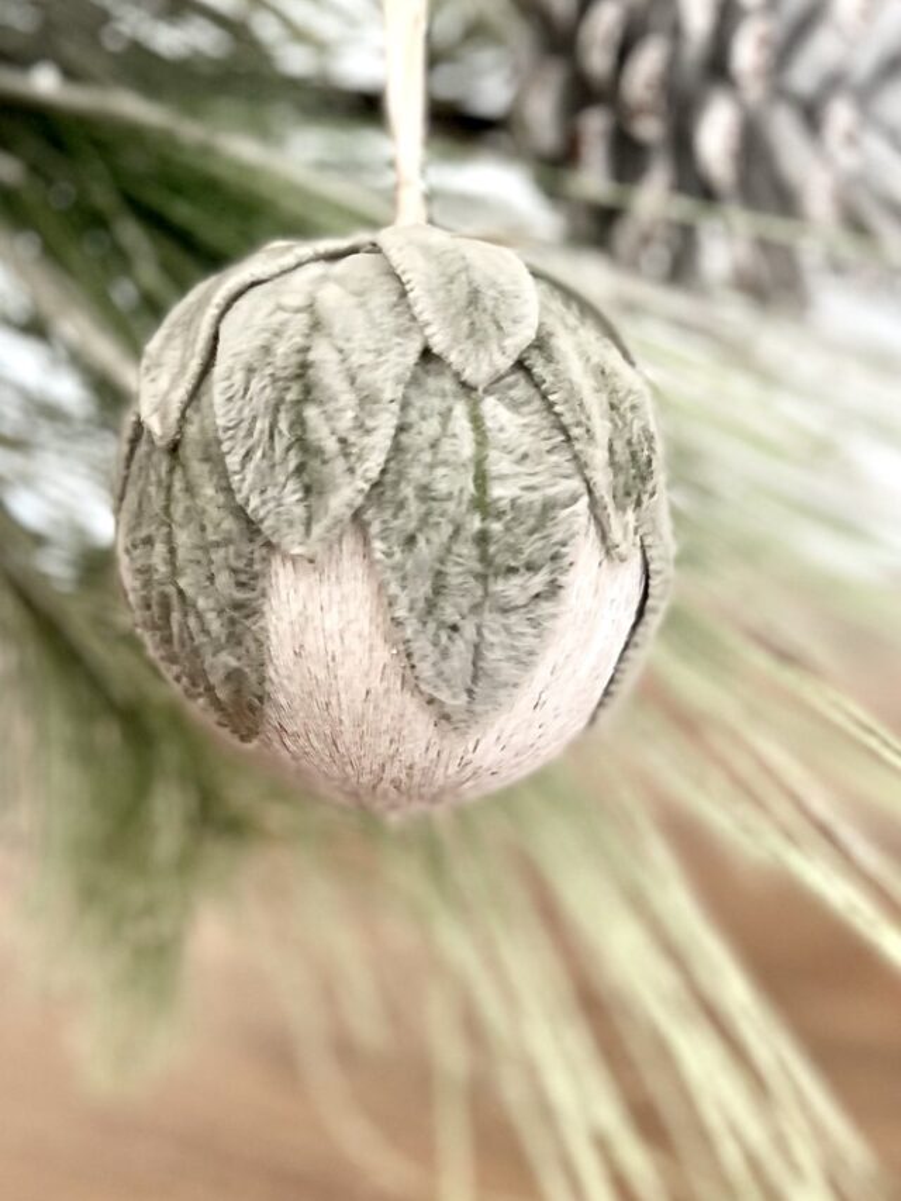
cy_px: 600
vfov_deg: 67.3
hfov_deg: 53.1
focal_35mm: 26
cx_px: 450
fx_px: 902
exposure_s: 1/99
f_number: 1.5
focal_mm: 5.7
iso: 125
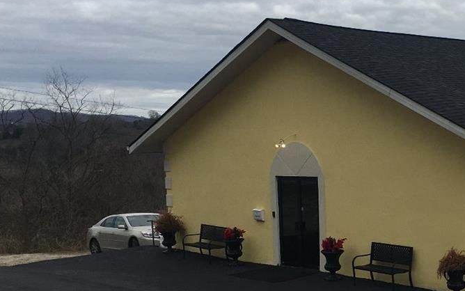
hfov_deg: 27.7
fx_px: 875
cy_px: 215
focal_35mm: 69
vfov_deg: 18.8
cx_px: 483
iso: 25
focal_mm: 4.15
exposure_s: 1/761
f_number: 2.2
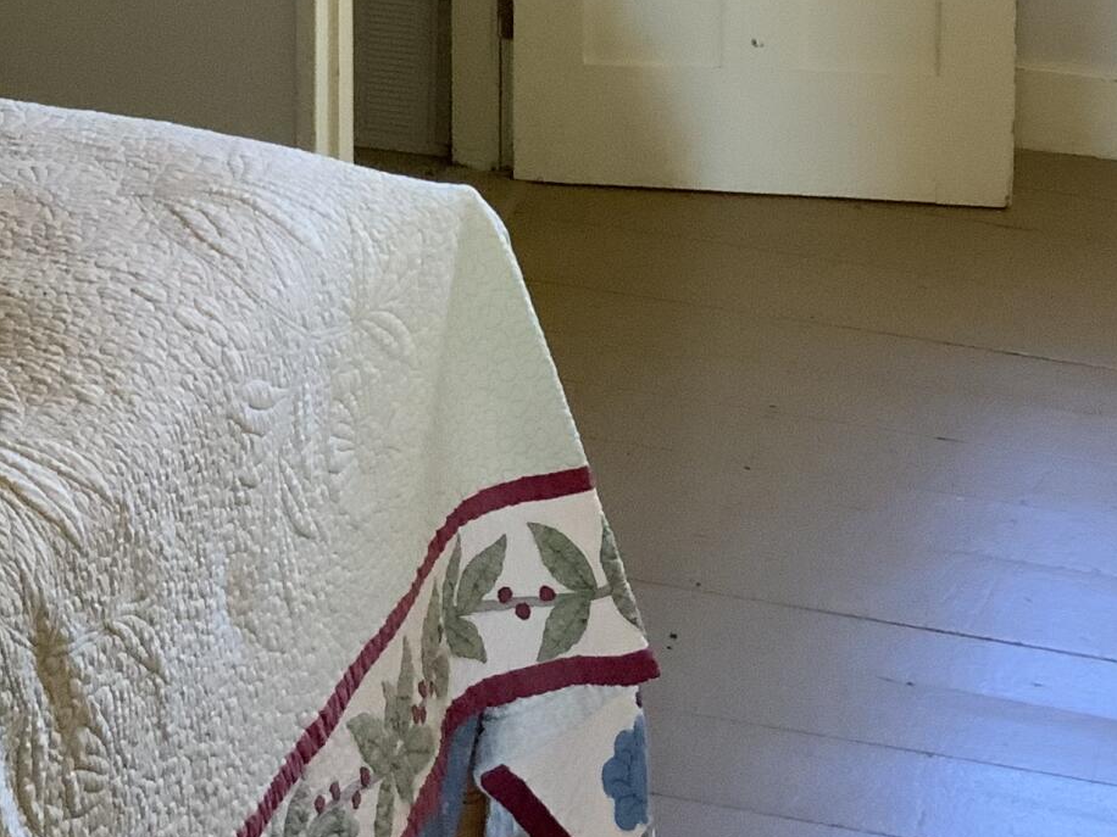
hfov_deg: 20.5
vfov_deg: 14.6
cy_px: -359
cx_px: 287
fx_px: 3065
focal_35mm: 95
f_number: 1.8
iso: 250
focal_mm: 3
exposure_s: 1/60
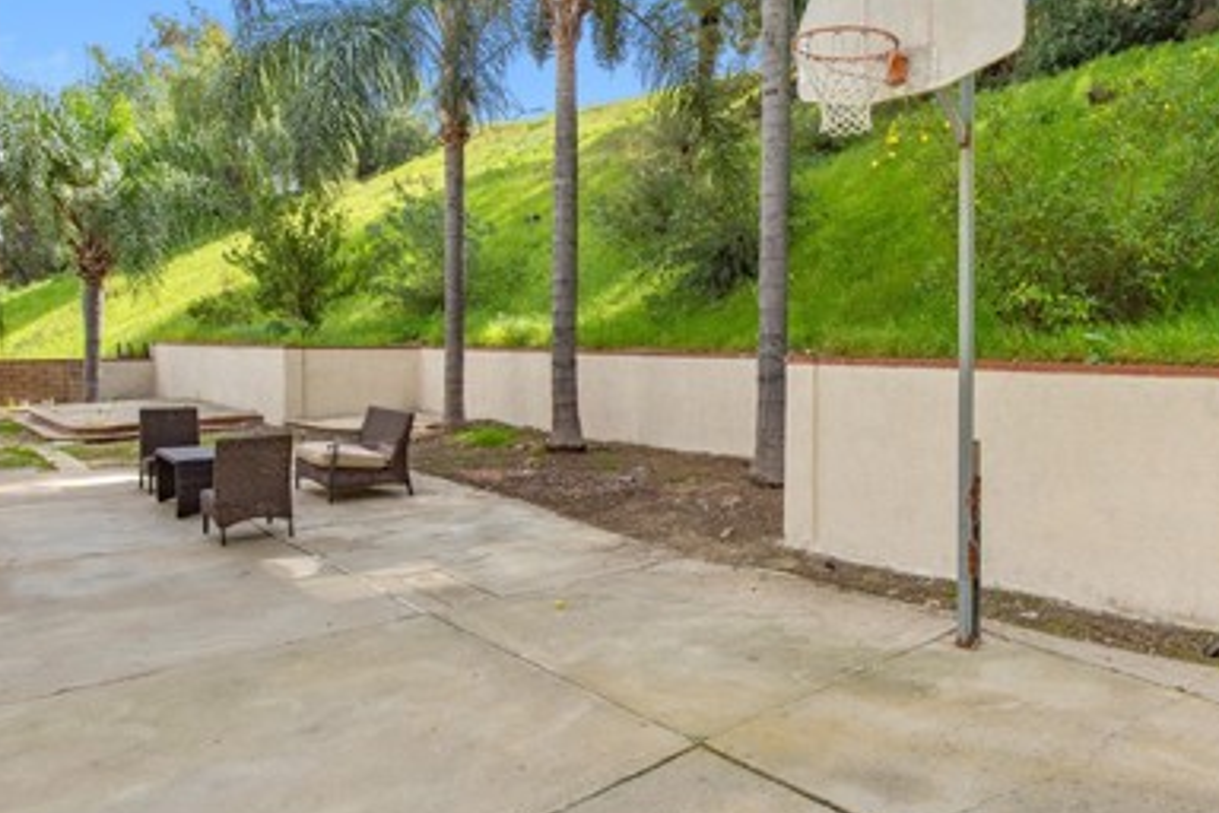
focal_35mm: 25
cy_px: 414
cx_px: 809
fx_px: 846
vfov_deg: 51.3
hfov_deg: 69.5
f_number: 9
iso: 200
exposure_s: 1/320
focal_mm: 15
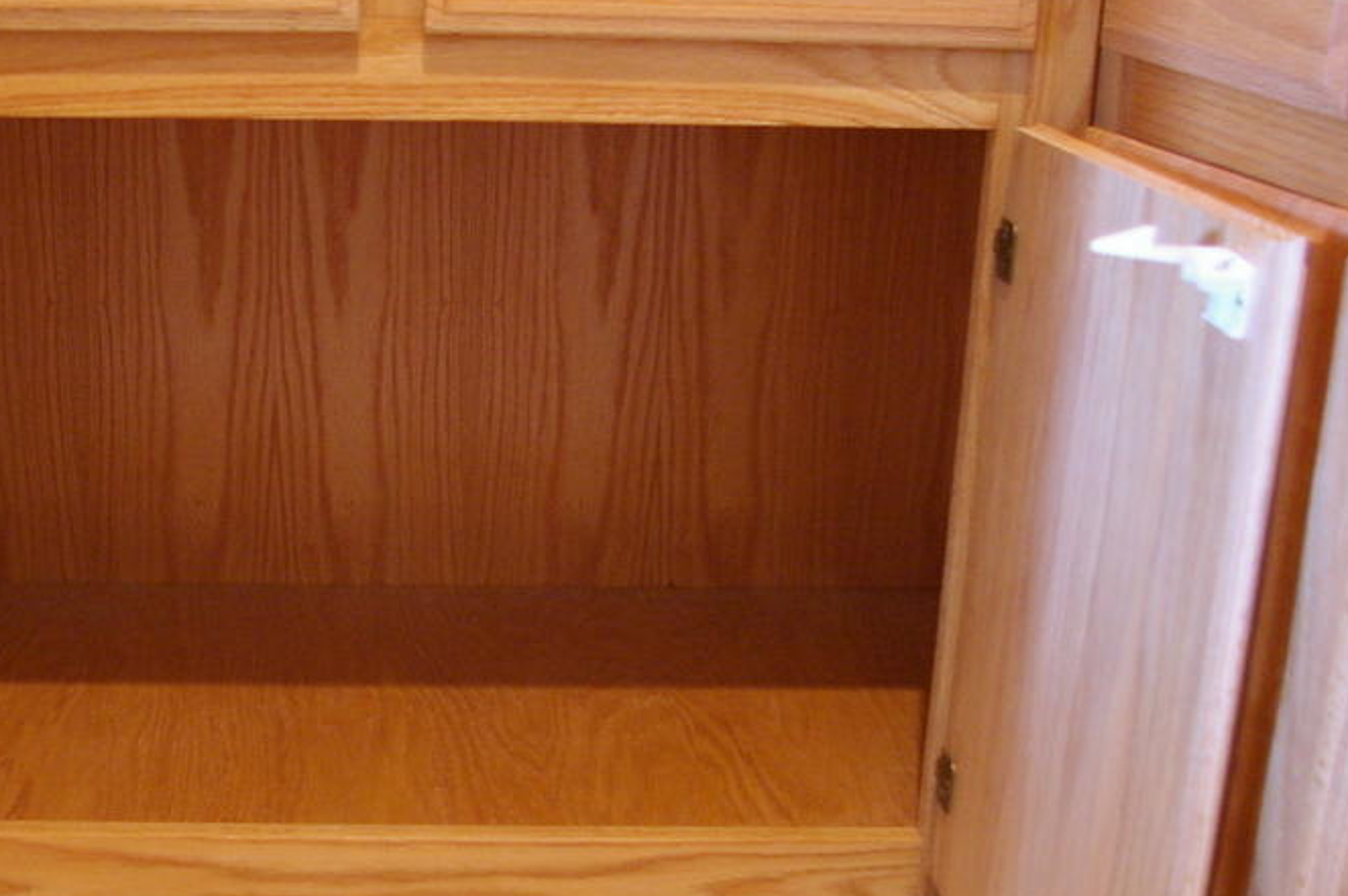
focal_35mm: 51
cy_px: 431
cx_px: 352
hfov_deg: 38.0
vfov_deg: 26.4
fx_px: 1908
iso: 800
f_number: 3.5
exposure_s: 1/8
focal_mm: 18
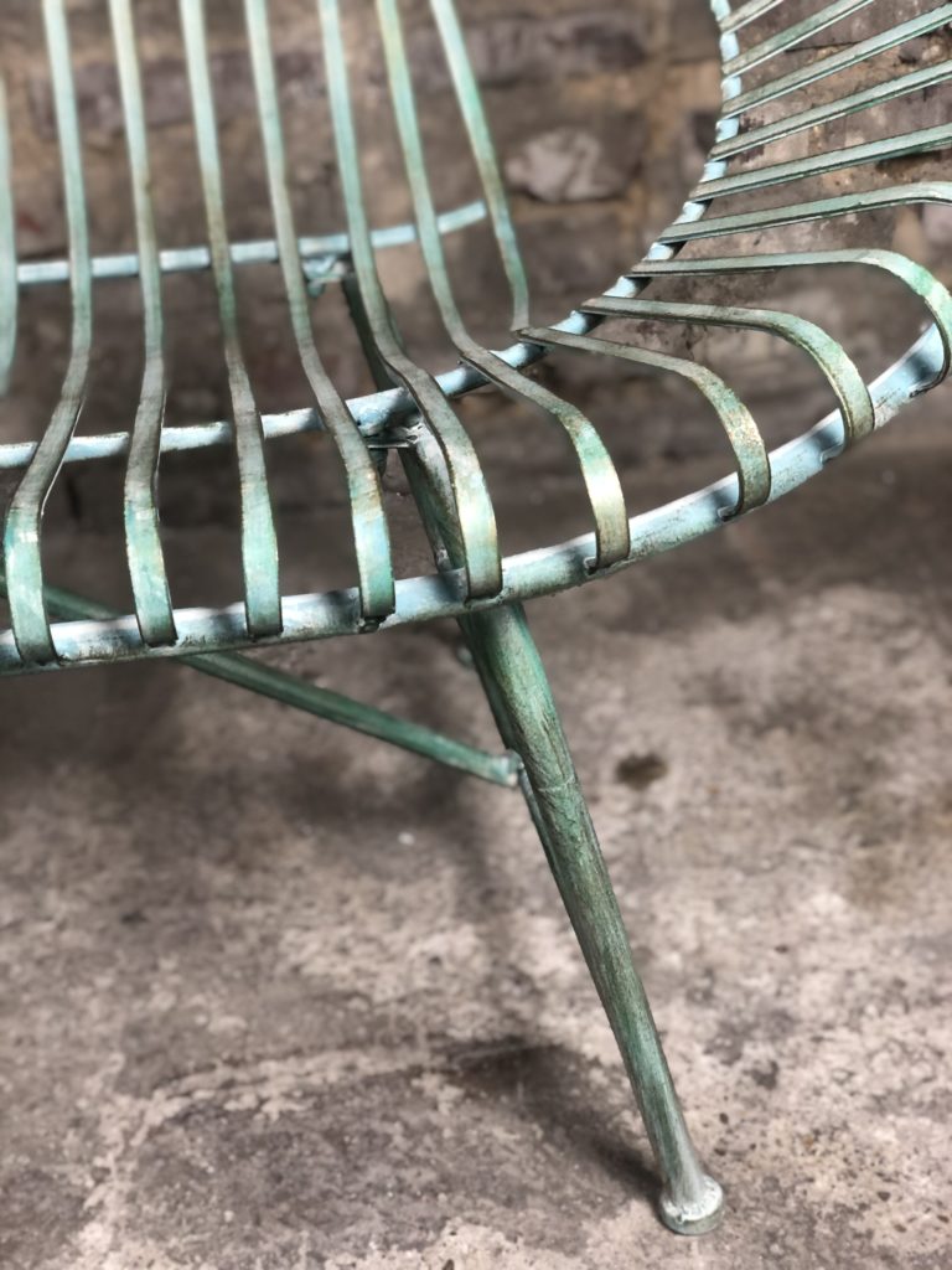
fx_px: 1907
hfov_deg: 28.0
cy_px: 635
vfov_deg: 36.8
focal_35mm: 52
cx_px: 476
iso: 125
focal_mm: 6
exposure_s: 1/33
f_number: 2.4
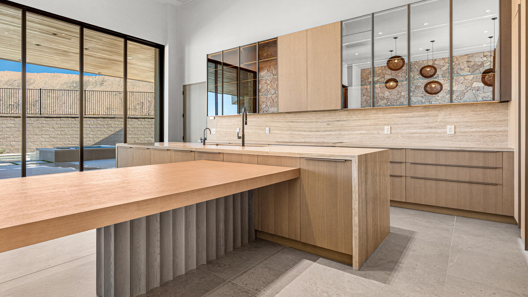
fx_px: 280
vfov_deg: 55.7
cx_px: 213
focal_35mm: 20
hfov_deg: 85.6
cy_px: 129
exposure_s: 1/20
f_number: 8
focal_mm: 16
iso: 400
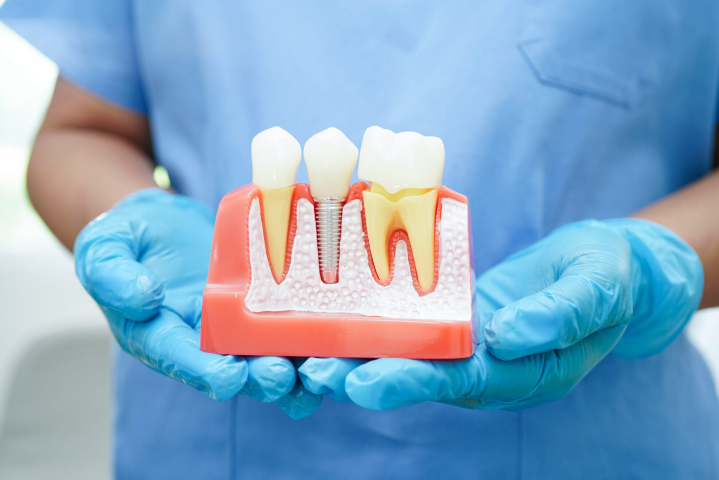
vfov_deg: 27.0
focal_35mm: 50
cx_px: 360
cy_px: 240
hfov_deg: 39.6
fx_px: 999
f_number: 4
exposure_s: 1/40
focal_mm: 50
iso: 250
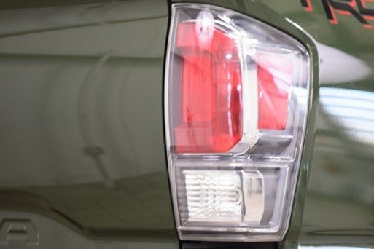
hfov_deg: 16.8
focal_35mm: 122
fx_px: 1263
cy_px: 137
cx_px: 228
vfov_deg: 11.3
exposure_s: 1/80
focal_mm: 65
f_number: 2.8
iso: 1600
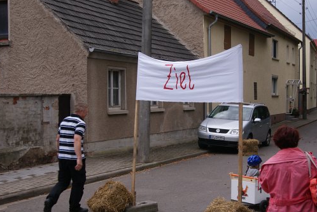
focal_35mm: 54
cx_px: 197
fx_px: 476
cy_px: 124
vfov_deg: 25.1
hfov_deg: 36.6
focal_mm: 28
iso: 100
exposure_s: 1/125
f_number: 11
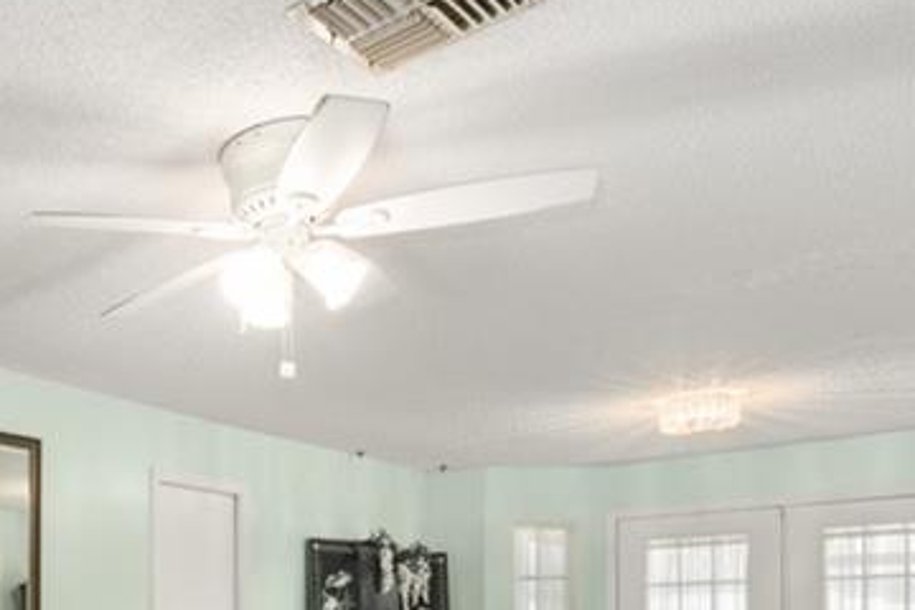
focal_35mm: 37
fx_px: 940
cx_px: 0
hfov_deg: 44.2
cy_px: 628
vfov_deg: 32.6
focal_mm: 13
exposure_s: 1/2
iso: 400
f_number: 11
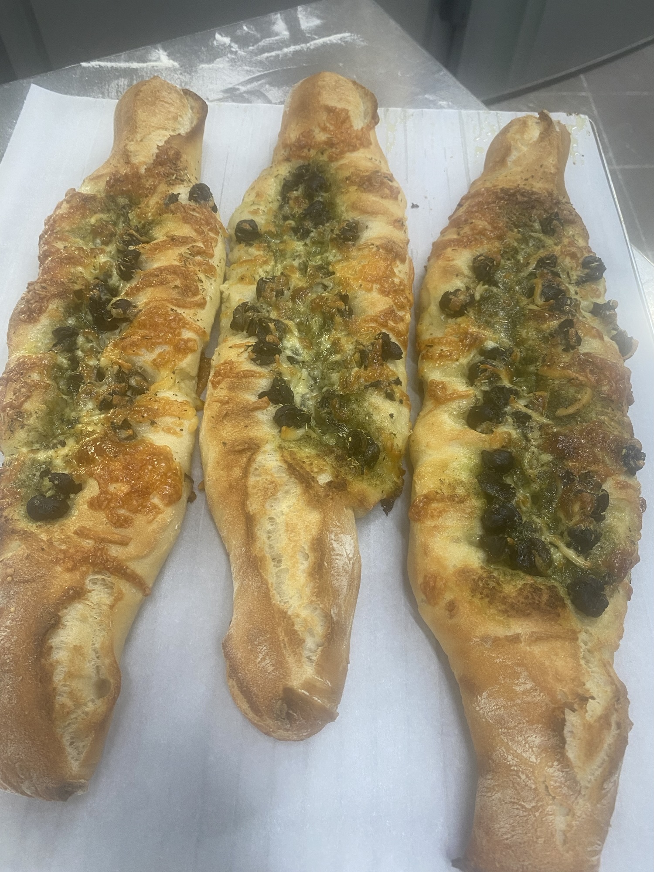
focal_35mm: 26
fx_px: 655
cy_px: 436
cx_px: 327
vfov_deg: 67.3
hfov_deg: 53.1
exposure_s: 1/50
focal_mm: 4.25
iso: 125
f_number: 1.8
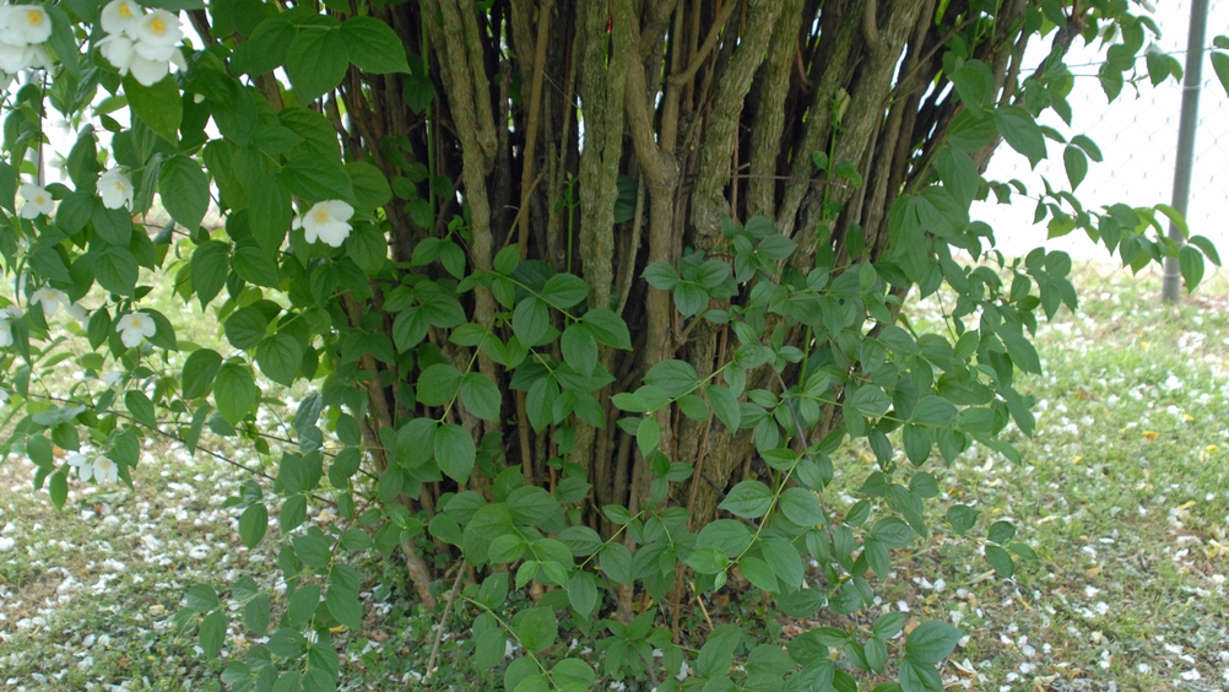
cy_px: 344
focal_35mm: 45
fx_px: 1467
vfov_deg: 26.5
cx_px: 626
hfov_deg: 45.5
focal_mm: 28
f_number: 5.6
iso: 400
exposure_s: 1/125
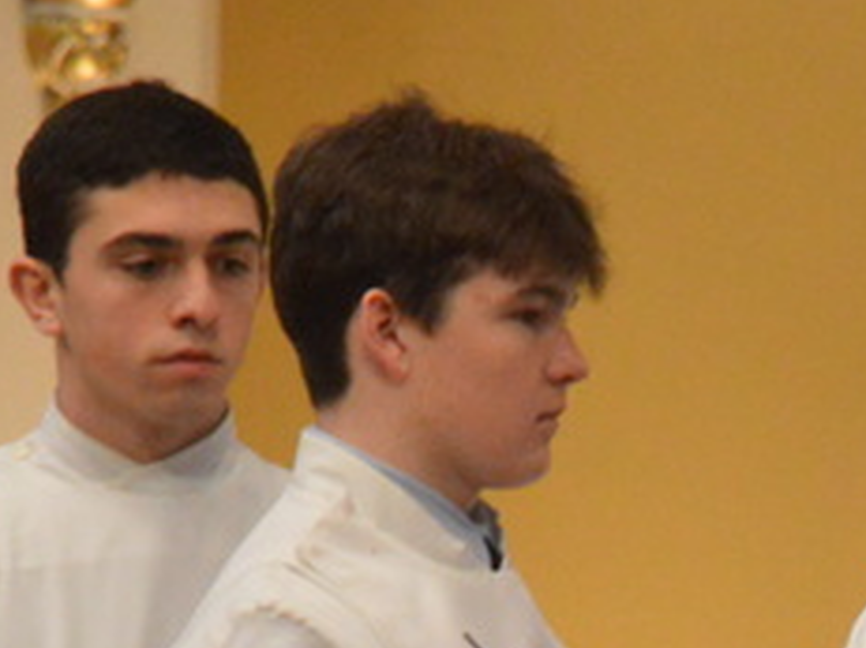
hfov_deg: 2.3
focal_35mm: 863
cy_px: 994
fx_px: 21582
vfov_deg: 1.7
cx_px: 1031
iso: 3200
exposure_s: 1/100
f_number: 5.6
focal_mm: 135
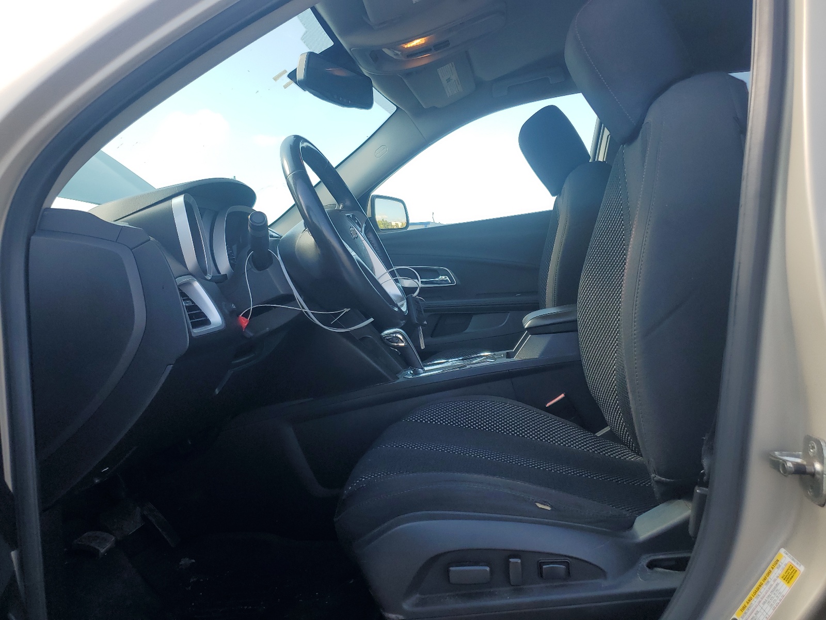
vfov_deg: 53.1
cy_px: 310
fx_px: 620
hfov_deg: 67.3
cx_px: 413
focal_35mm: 26
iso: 50
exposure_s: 1/588
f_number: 1.5
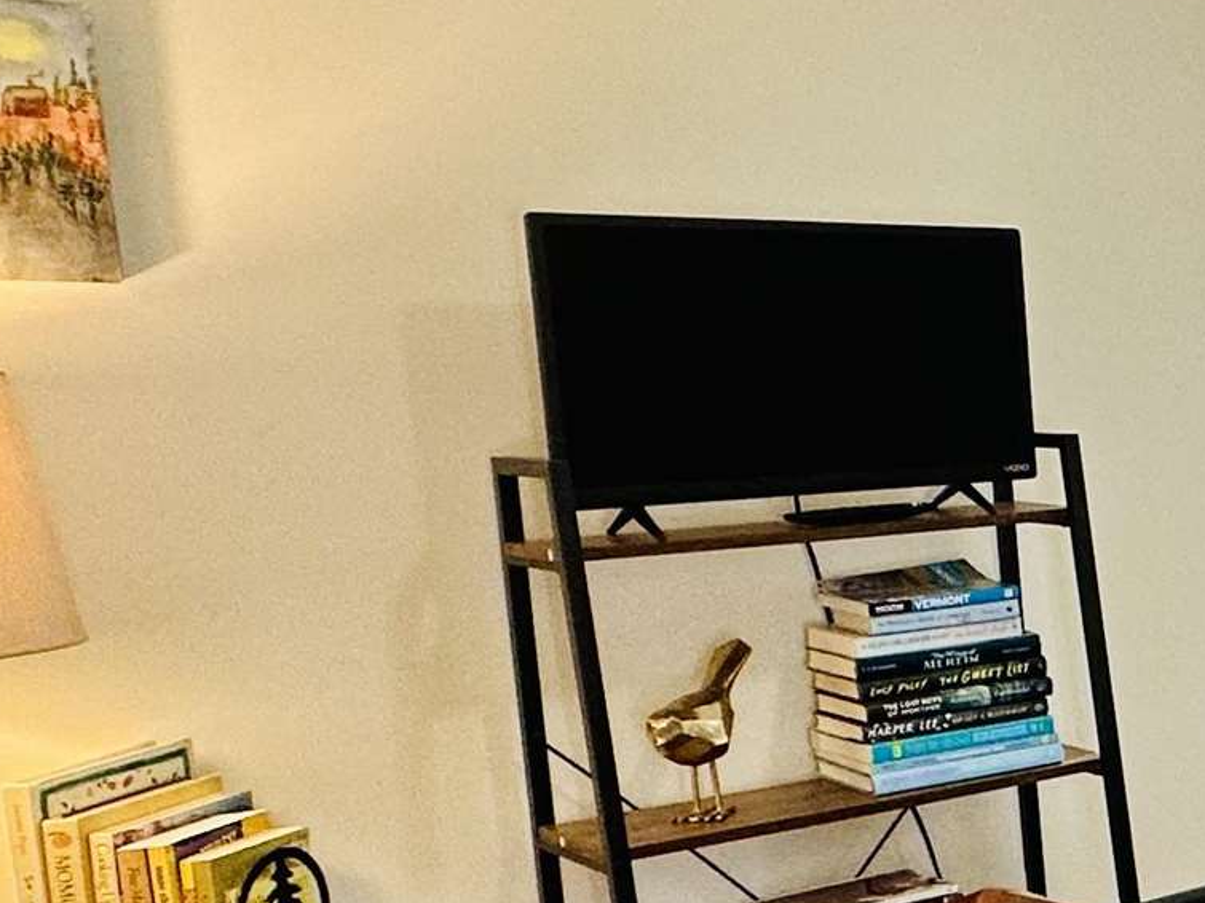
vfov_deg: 25.5
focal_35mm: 57
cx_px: 1992
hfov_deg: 23.5
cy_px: 587
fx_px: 1984
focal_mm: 2.22
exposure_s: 1/120
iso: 125
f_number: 2.2
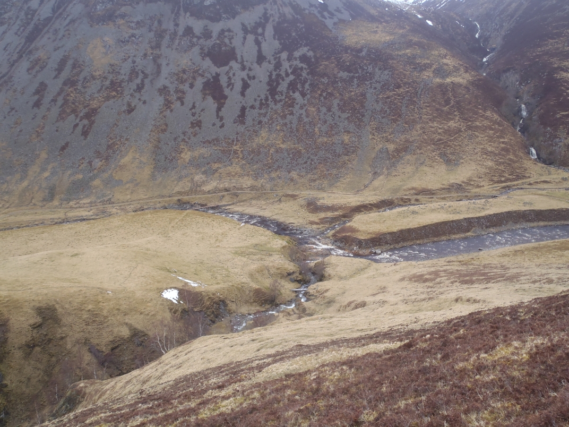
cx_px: 284
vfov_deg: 49.7
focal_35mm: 28
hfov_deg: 63.4
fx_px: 460
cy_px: 214
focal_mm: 5
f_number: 3.5
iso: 80
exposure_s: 1/80
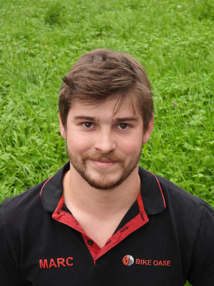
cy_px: 143
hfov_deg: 19.6
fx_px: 618
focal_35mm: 75
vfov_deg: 26.0
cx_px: 107
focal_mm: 13.5
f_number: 3.5
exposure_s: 1/160
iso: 100
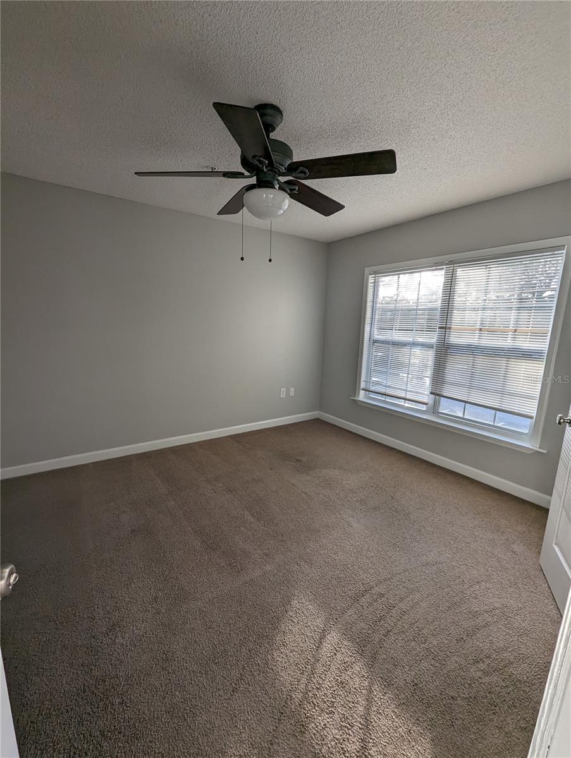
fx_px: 285
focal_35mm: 13
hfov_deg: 90.0
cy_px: 379
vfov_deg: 106.1
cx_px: 286
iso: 49
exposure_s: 1/172
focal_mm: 1.95
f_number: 2.2
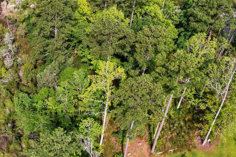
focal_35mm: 50
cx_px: 50
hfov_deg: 38.3
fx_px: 328
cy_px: 47
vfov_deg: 26.7
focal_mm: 8.38
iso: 100
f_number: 2.8
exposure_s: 1/120
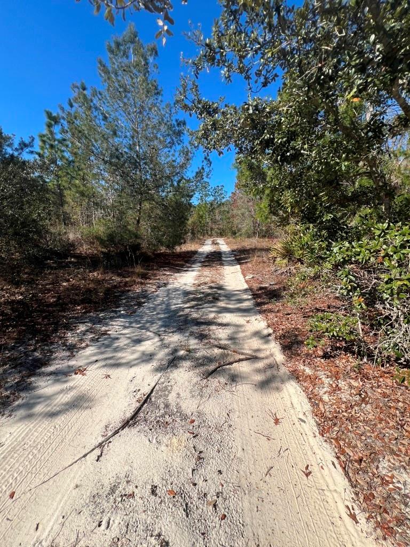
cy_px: 274
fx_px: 205
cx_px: 205
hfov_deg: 89.9
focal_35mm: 13
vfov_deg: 106.2
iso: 32
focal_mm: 1.57
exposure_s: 1/1376
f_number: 1.8
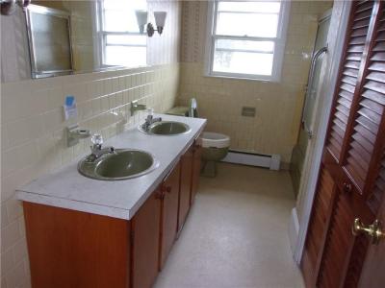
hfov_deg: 65.3
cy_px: 144
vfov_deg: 51.4
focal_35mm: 27
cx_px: 192
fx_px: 300
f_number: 3
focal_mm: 4.9
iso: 200
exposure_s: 1/34
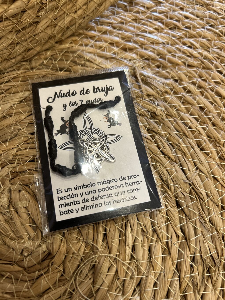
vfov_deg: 67.3
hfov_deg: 53.1
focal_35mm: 26
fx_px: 225
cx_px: 112
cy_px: 150
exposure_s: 1/50
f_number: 1.5
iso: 80
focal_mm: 5.7
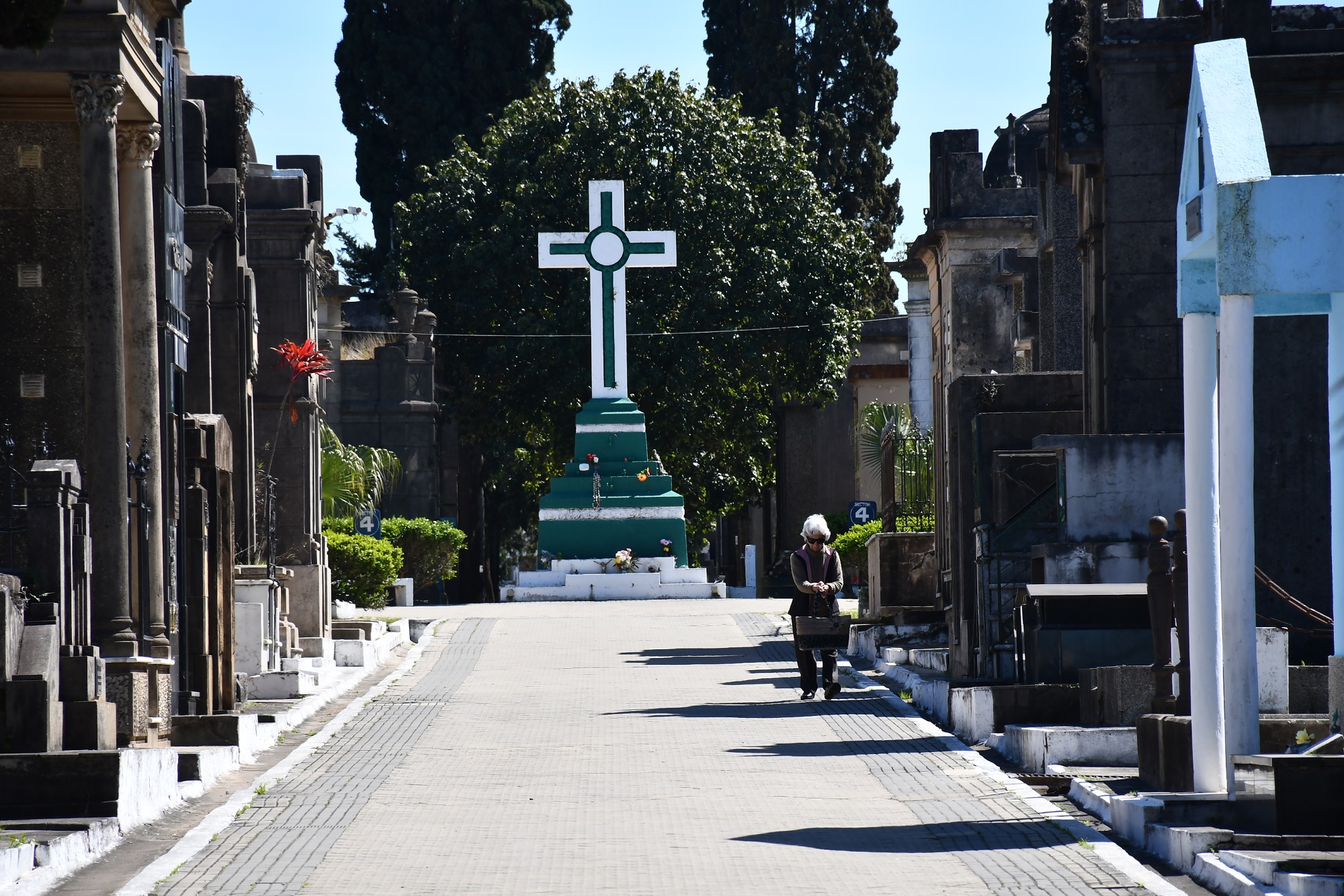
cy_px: 448
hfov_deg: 9.8
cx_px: 672
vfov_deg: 6.5
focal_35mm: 210
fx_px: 7839
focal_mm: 140
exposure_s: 1/500
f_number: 7.1
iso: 200
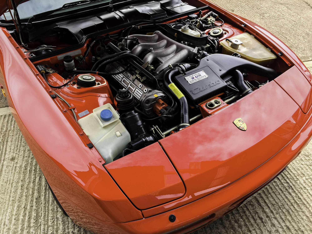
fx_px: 261
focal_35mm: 29
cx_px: 156
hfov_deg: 61.7
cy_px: 117
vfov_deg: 48.2
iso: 32
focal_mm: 4.15
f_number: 2.2
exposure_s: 1/400
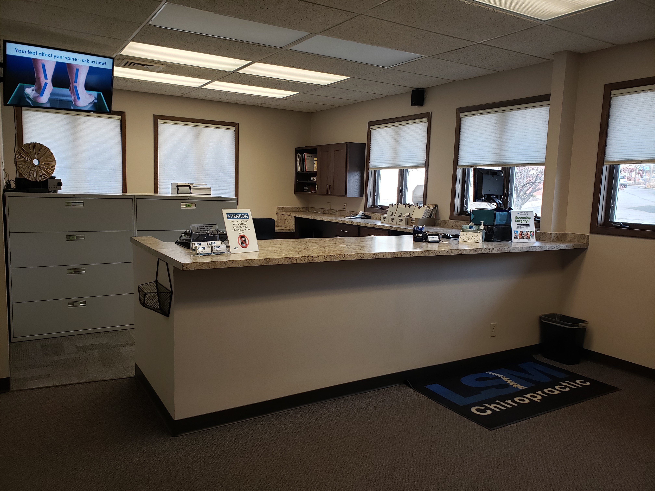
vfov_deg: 53.1
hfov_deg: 67.3
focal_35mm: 26
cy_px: 246
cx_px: 328
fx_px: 492
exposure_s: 1/60
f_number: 2.4
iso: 100
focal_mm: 4.3
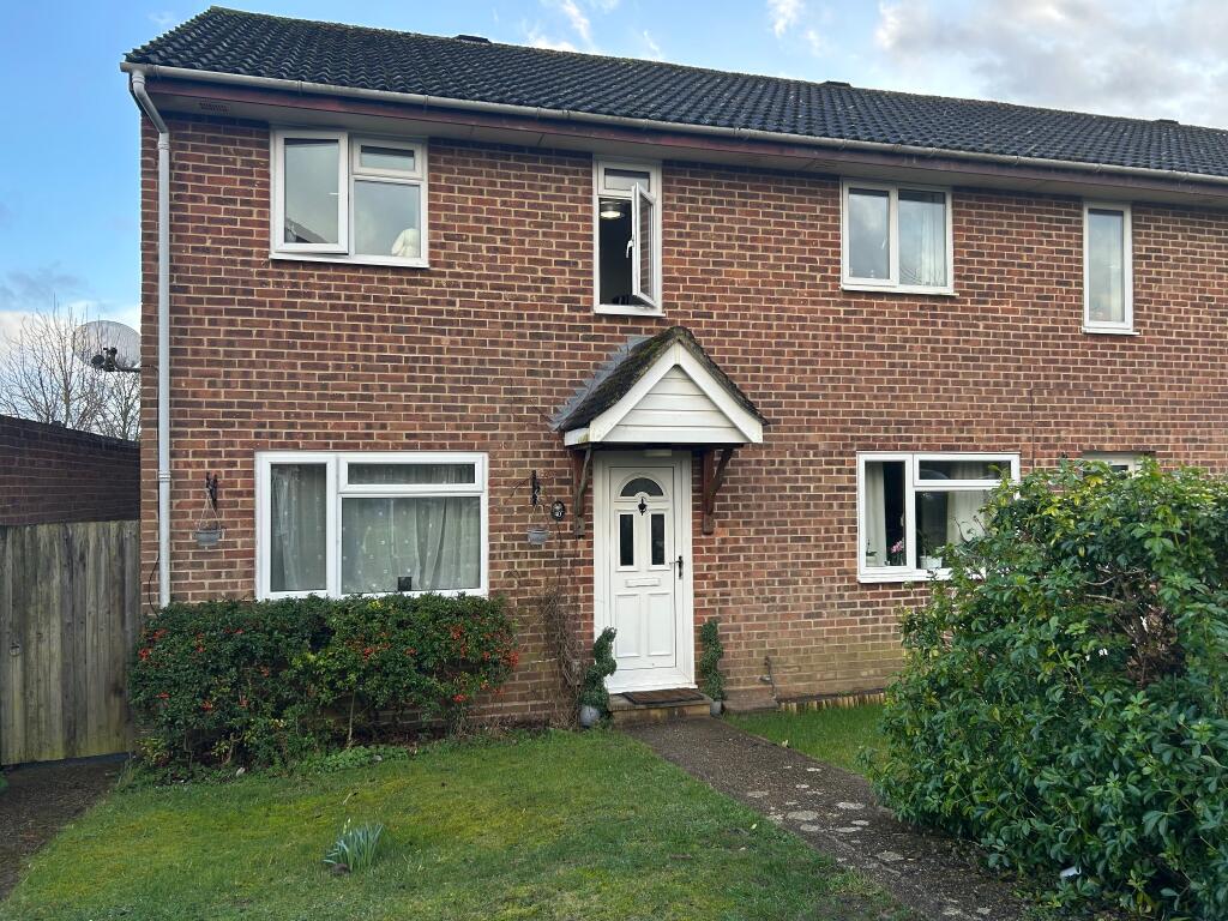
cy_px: 460
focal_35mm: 26
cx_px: 614
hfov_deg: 67.3
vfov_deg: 53.1
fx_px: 922
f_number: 1.5
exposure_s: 1/523
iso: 50
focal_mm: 5.7
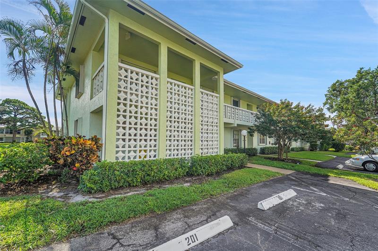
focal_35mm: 14
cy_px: 126
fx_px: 147
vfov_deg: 81.1
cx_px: 189
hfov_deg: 104.3
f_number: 8
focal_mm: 14
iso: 400
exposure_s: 1/500
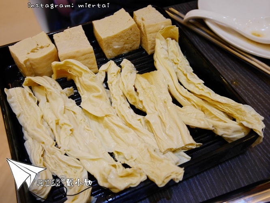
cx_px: 135
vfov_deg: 39.7
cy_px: 102
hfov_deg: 51.3
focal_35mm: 36
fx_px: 281
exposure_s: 1/60
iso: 640
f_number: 4.2
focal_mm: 18
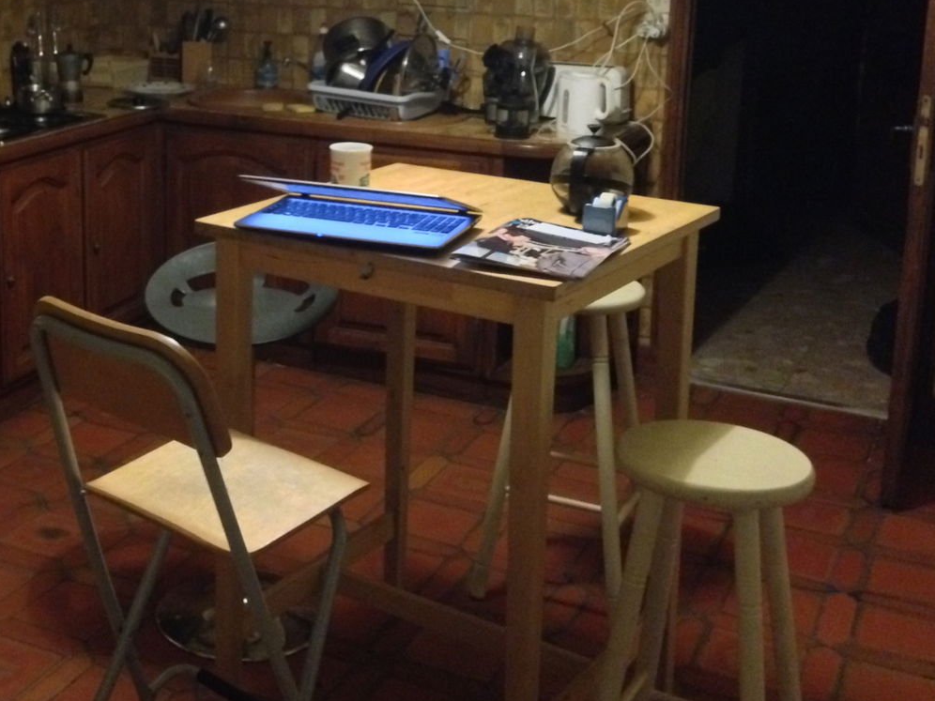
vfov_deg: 27.1
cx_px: 207
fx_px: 1432
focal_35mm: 53
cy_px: 162
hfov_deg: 35.2
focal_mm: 4.12
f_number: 2.4
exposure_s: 1/15
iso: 800
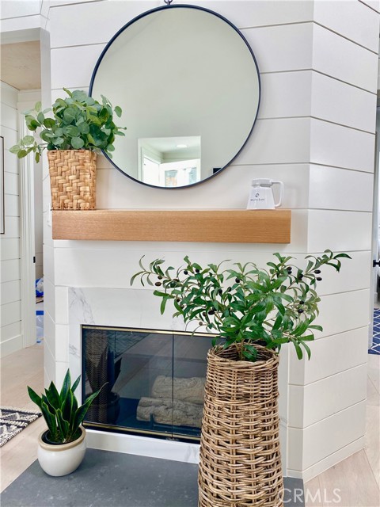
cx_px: 190
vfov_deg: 67.3
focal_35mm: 26
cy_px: 254
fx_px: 381
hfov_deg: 53.1
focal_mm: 4.25
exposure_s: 1/120
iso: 32
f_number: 1.8
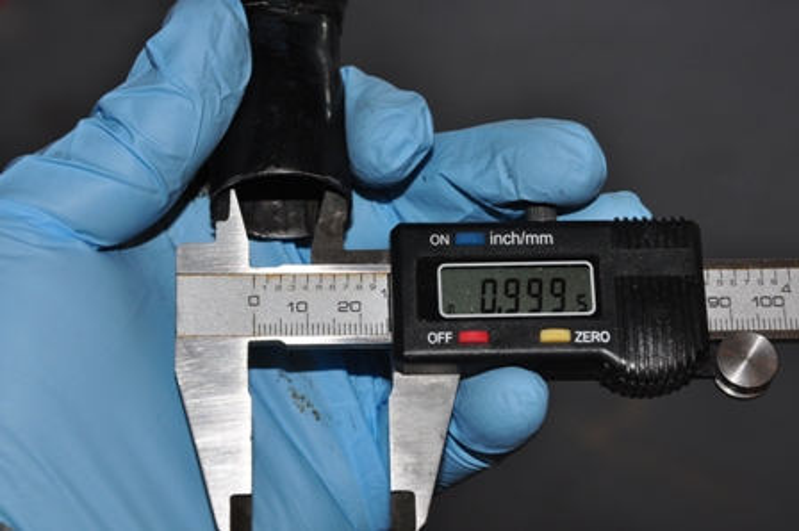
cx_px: 400
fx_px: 2329
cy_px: 266
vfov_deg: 13.0
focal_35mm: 105
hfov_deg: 19.5
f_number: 11
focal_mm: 70
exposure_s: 1/60
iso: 400
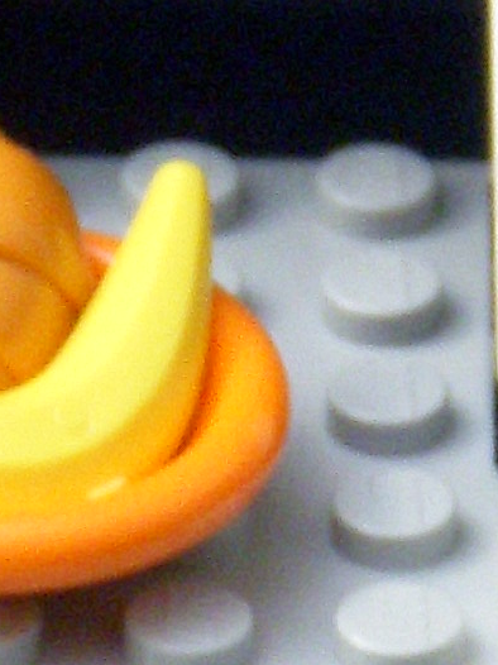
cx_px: 288
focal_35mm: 472
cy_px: 990
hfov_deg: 3.1
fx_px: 9061
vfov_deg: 4.2
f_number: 3.8
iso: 400
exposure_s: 1/10
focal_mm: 12.6
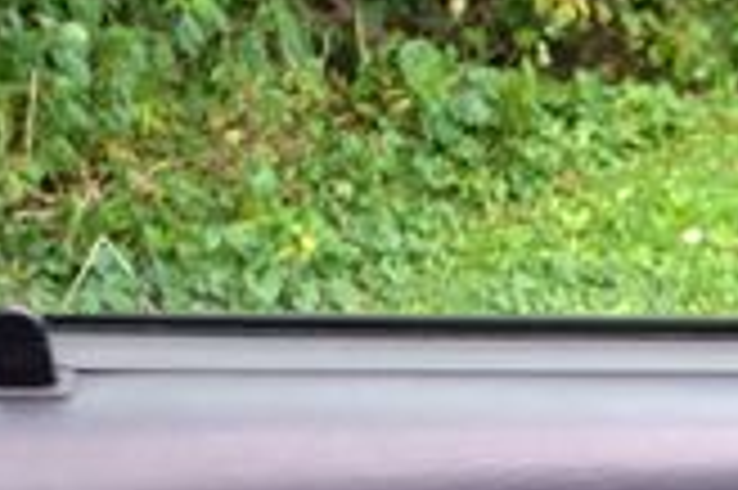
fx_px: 2396
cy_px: 692
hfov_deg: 16.0
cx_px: 1107
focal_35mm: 117
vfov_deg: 11.3
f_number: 5.6
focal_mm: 20
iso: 400
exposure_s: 1/125
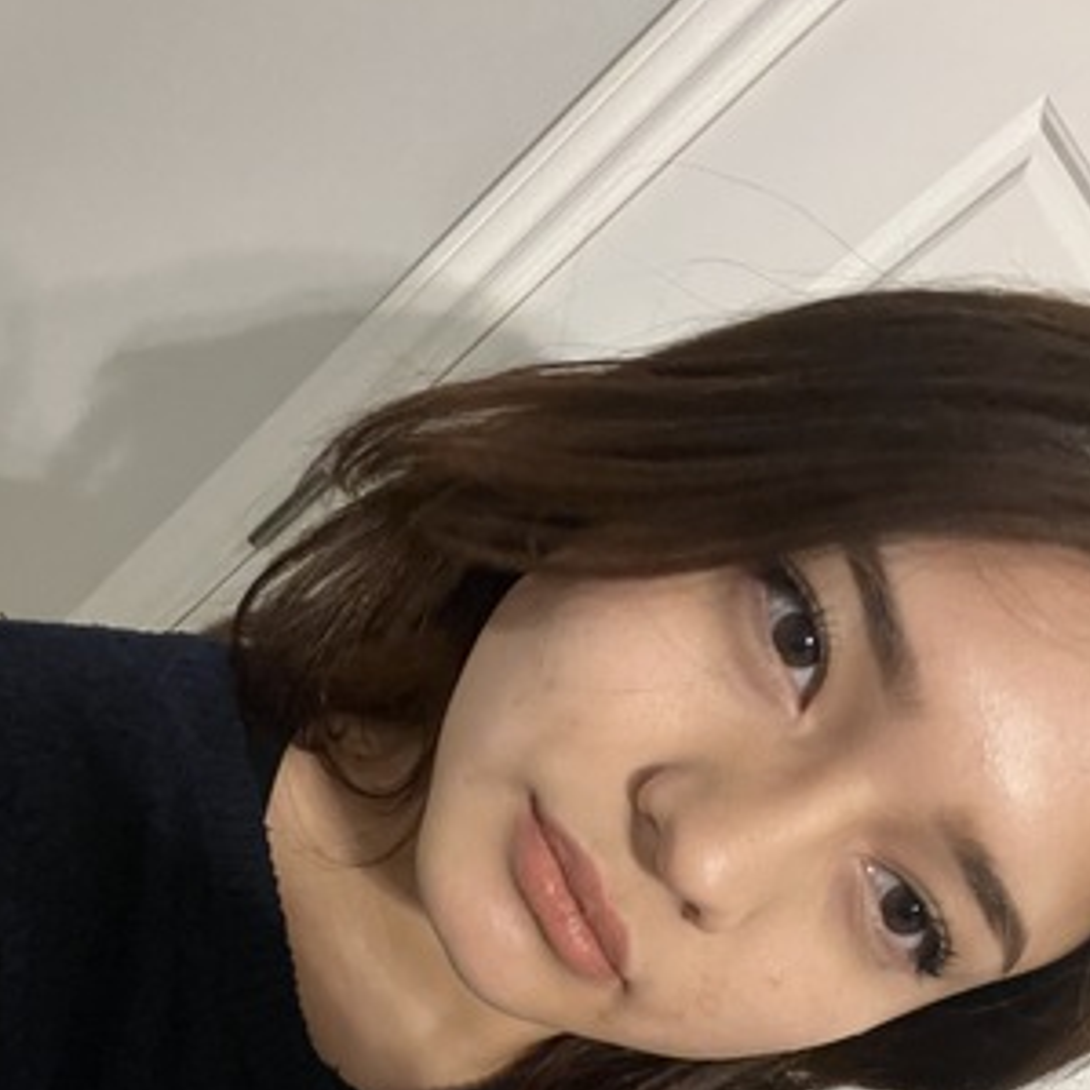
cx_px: 578
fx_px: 1211
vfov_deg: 45.9
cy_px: 879
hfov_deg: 48.4
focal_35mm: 34
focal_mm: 2.71
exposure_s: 1/30
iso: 500
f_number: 2.2
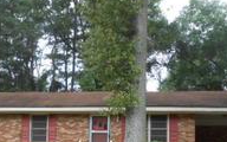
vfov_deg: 19.5
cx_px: 106
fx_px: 402
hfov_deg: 31.5
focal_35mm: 65
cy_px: 138
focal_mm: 6
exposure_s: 1/100
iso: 80
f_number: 3.9
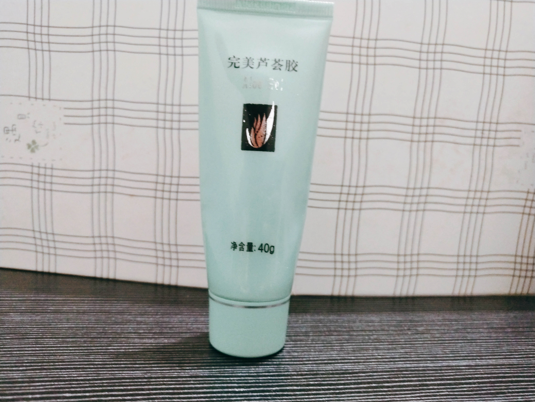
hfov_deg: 60.0
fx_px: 464
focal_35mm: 30
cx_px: 268
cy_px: 201
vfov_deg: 46.8
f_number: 1.8
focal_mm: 3.95
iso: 357
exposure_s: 1/33.3
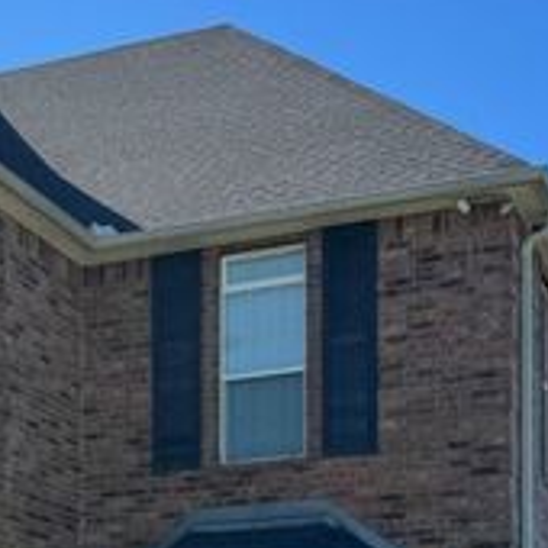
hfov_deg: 20.5
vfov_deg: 19.4
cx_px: 77
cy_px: 691
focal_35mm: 83
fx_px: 1487
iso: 80
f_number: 1.78
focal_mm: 6.76
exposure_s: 1/2604
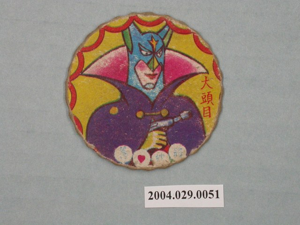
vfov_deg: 9.6
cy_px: 112
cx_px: 150
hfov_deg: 12.8
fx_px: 1335
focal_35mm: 154
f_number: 6.5
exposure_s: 1/30
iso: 200
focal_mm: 32
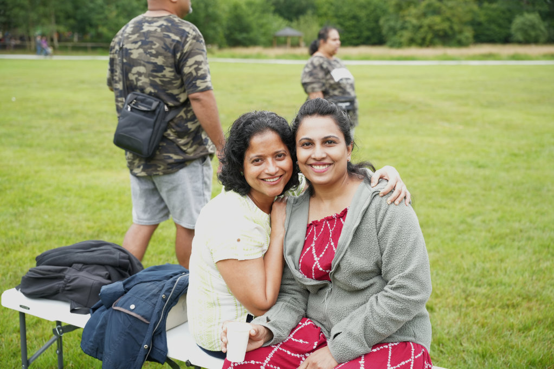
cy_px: 184
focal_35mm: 44
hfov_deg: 44.1
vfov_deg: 30.2
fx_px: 683
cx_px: 277
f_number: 3.5
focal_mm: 44.4
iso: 500
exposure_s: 1/500
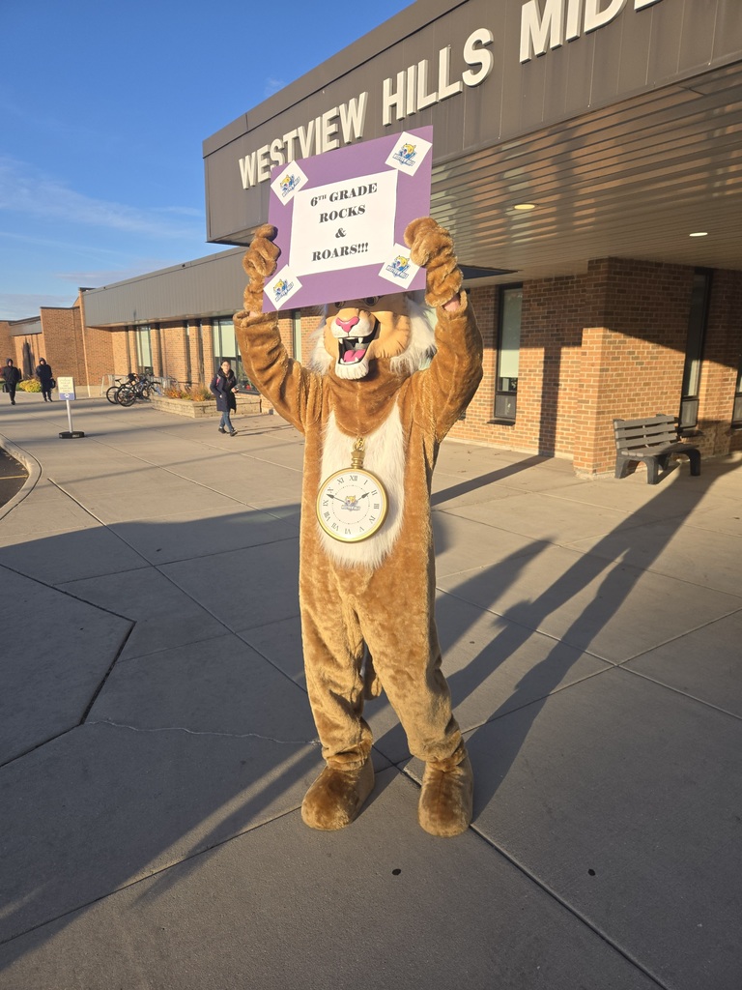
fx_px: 657
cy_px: 495
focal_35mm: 23
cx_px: 371
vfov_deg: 73.9
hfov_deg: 58.9
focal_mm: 5.4
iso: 25
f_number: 1.8
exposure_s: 1/1395
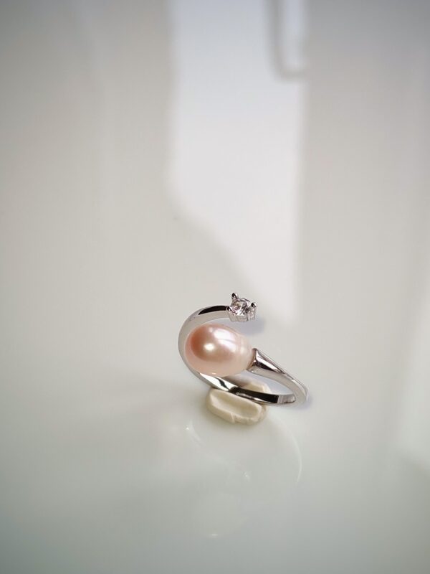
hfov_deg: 21.6
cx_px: 215
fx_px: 1126
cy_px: 287
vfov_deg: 28.6
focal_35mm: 68
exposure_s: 1/100
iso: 100
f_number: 1.95
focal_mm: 5.52
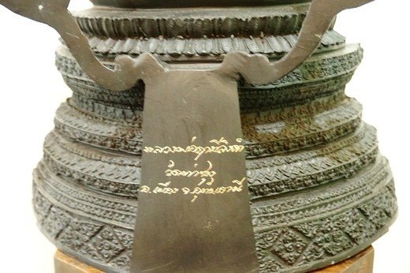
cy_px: 136
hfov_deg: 41.1
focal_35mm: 48
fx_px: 546
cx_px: 205
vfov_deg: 28.0
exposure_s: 1/6
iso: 3200
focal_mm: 32
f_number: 5
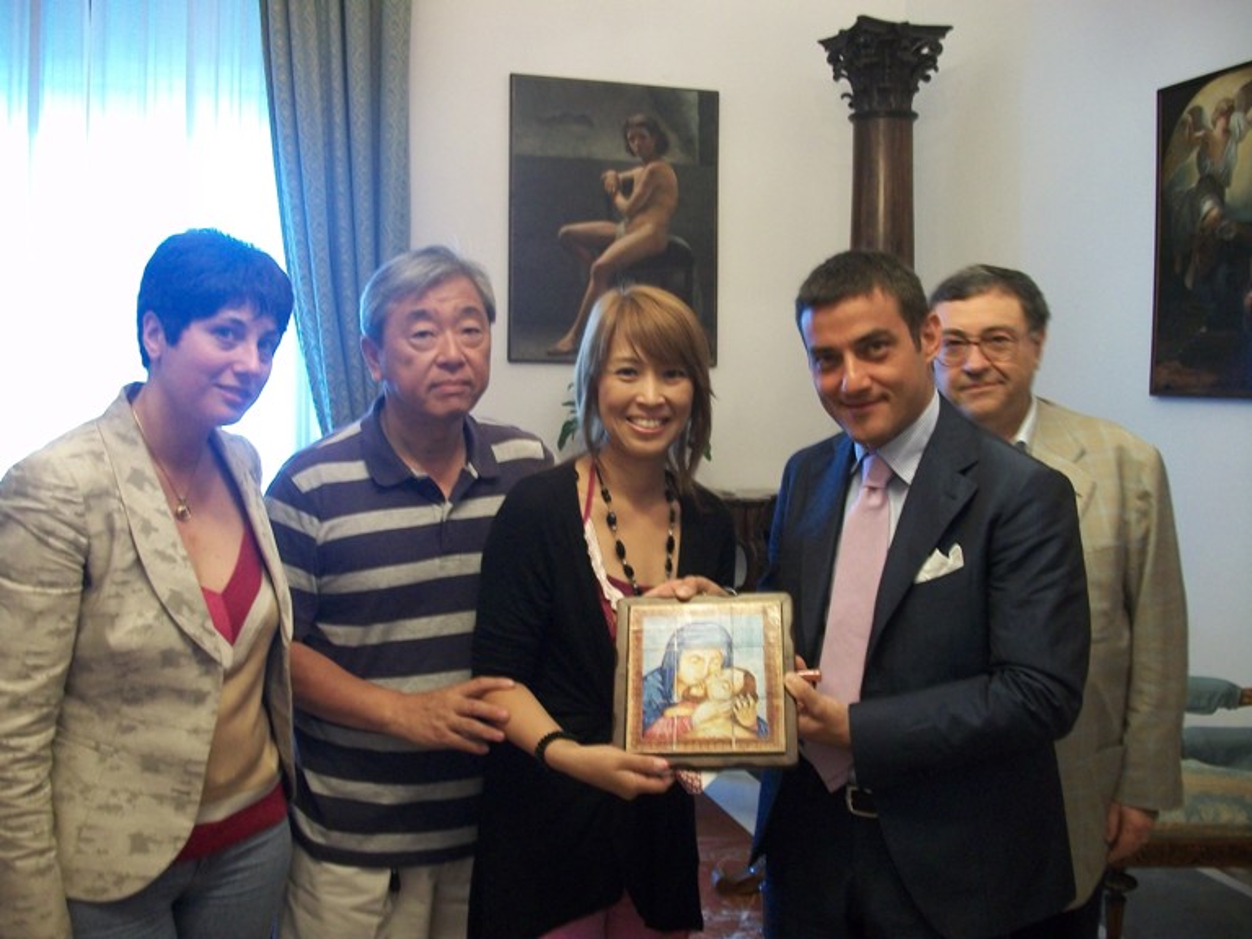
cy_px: 470
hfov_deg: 56.8
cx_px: 626
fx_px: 1157
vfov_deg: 44.2
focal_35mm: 32
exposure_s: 1/10
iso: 160
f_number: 2.9
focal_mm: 5.7
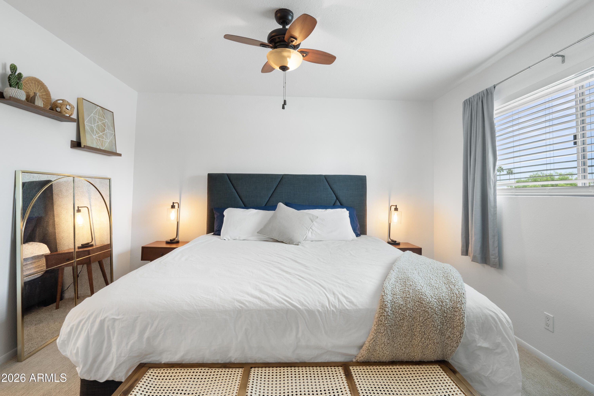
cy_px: 198
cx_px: 297
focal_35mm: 16
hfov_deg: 96.7
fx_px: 264
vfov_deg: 73.7
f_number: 8
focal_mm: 16
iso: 400
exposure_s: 1/4
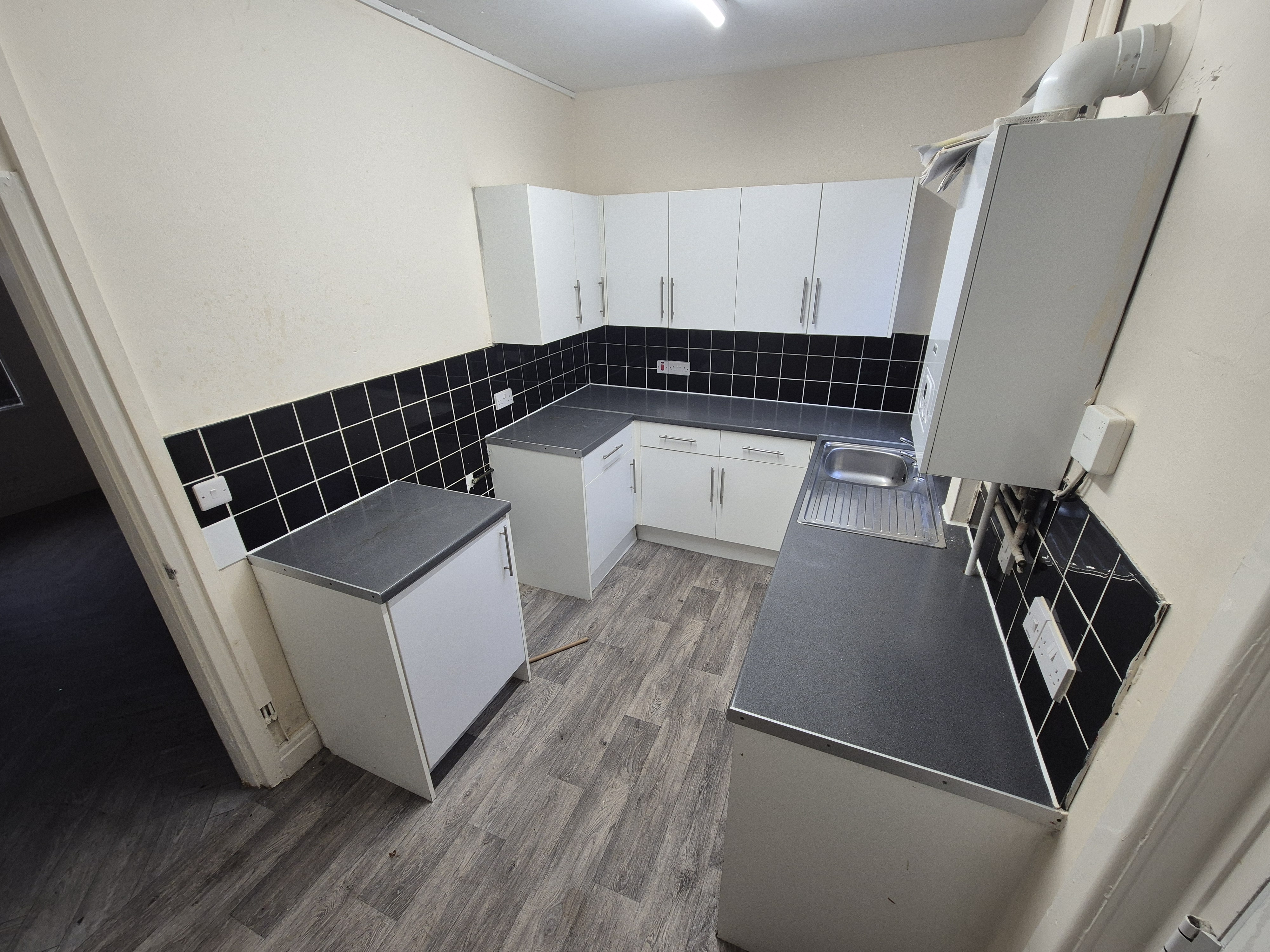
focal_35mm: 13
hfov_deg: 106.2
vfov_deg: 89.9
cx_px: 635
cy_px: 476
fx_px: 477
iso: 160
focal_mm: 2.2
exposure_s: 1/50
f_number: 2.2
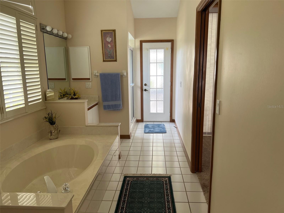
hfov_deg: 67.3
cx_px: 142
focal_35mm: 26
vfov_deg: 53.1
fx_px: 213
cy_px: 106
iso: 64
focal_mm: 5.7
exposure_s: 1/136
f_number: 1.5
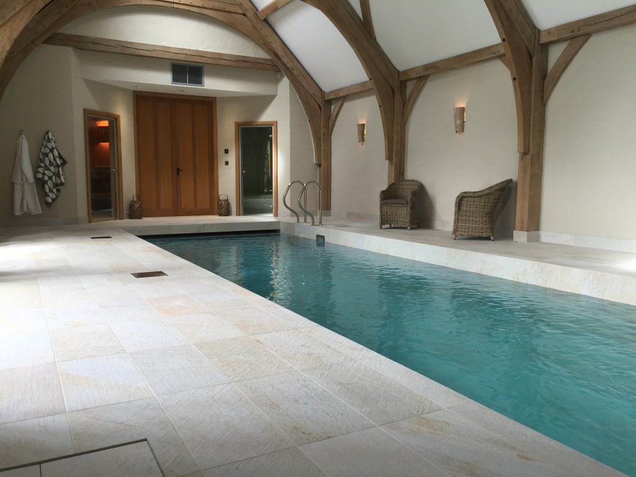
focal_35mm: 29
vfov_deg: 48.2
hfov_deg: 61.7
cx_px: 318
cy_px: 238
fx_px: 533
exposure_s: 1/60
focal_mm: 4.15
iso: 40
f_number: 2.2
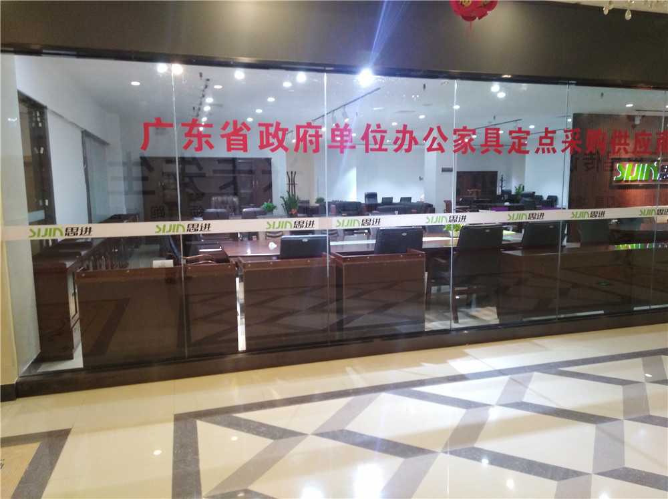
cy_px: 250
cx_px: 334
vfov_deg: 53.0
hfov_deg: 67.4
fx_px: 501
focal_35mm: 26
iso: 397
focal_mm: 3.83
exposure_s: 1/25
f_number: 2.2
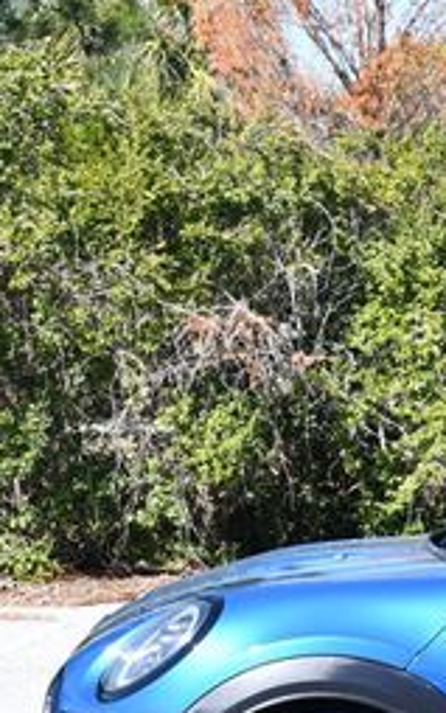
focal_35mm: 180
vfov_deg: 11.6
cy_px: 556
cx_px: 785
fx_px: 3497
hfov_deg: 7.1
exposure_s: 1/250
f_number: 7.1
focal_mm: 35
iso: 200
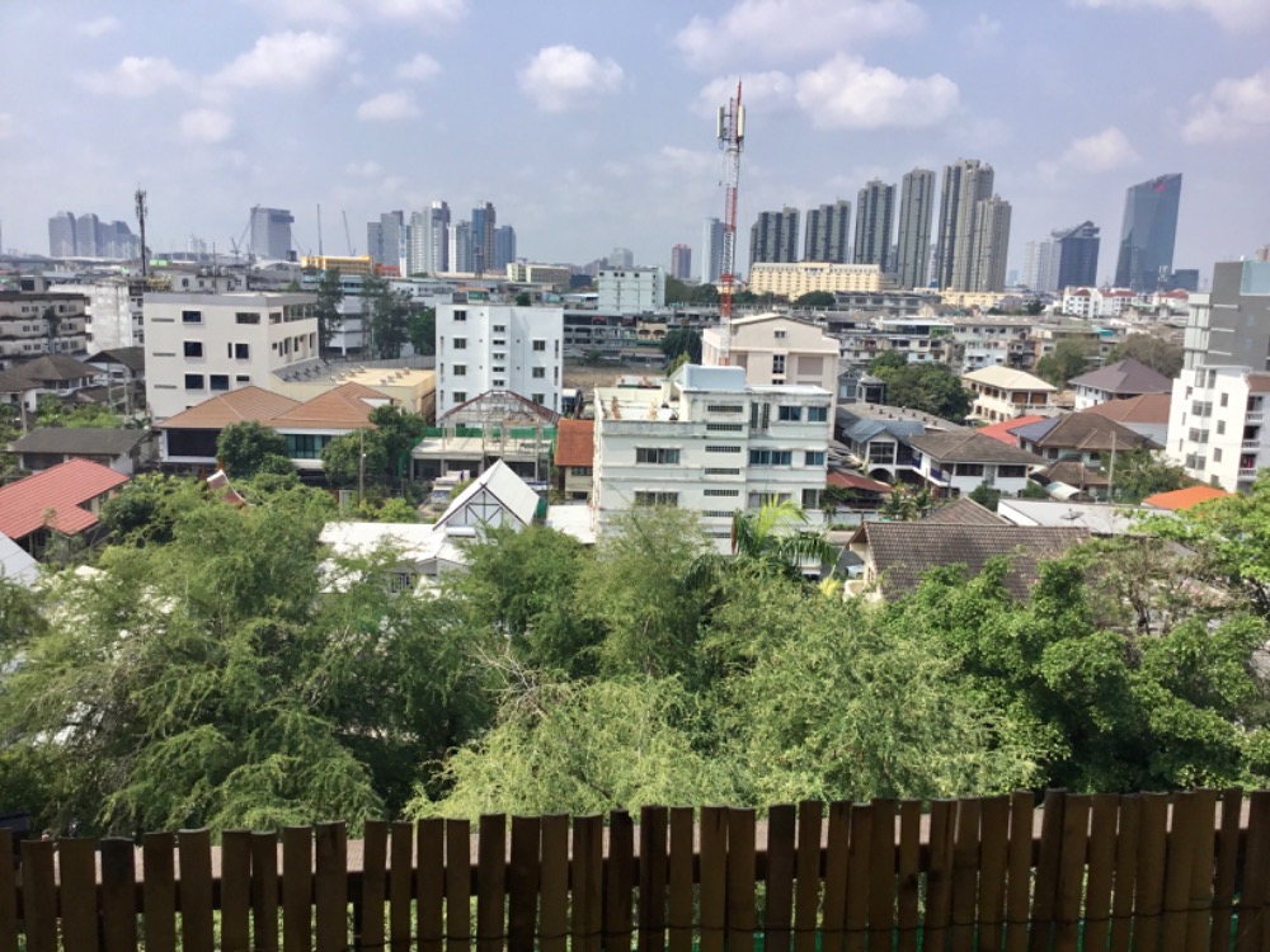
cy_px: 476
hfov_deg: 58.4
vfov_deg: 45.4
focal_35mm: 31
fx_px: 1137
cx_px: 635
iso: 25
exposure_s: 1/1567
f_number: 2.4
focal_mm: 3.3
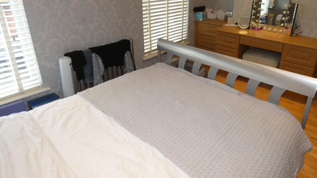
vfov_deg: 47.1
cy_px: 63
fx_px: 202
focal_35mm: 24
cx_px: 173
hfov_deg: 76.1
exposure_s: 1/60
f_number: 2.8
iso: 640
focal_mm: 3.6
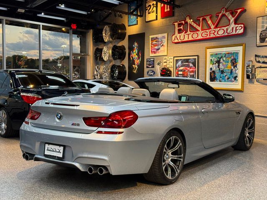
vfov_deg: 30.3
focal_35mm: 48
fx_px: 370
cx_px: 134
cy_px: 100
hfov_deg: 39.7
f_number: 1.78
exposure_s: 1/60
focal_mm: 6.76
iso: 80
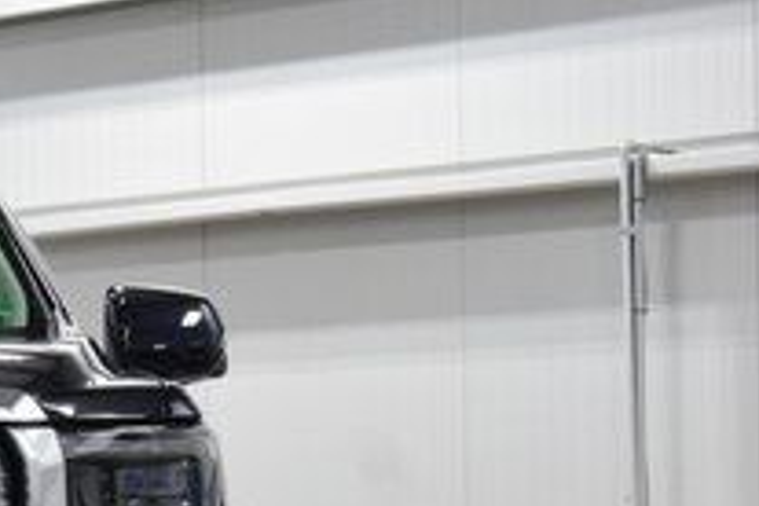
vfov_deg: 8.2
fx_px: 3521
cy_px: 541
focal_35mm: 167
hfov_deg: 11.8
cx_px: -356
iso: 1600
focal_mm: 36
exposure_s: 1/60
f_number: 6.3
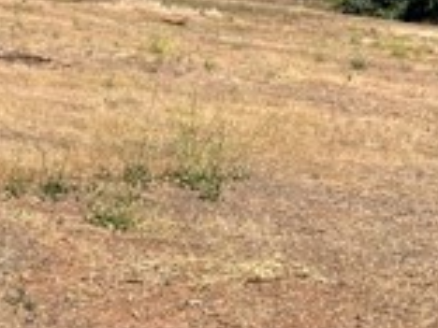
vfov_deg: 13.6
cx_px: -244
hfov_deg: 16.5
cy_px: -6
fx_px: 1354
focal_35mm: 107
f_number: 1.6
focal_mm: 5.1
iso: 50
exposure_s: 1/3623
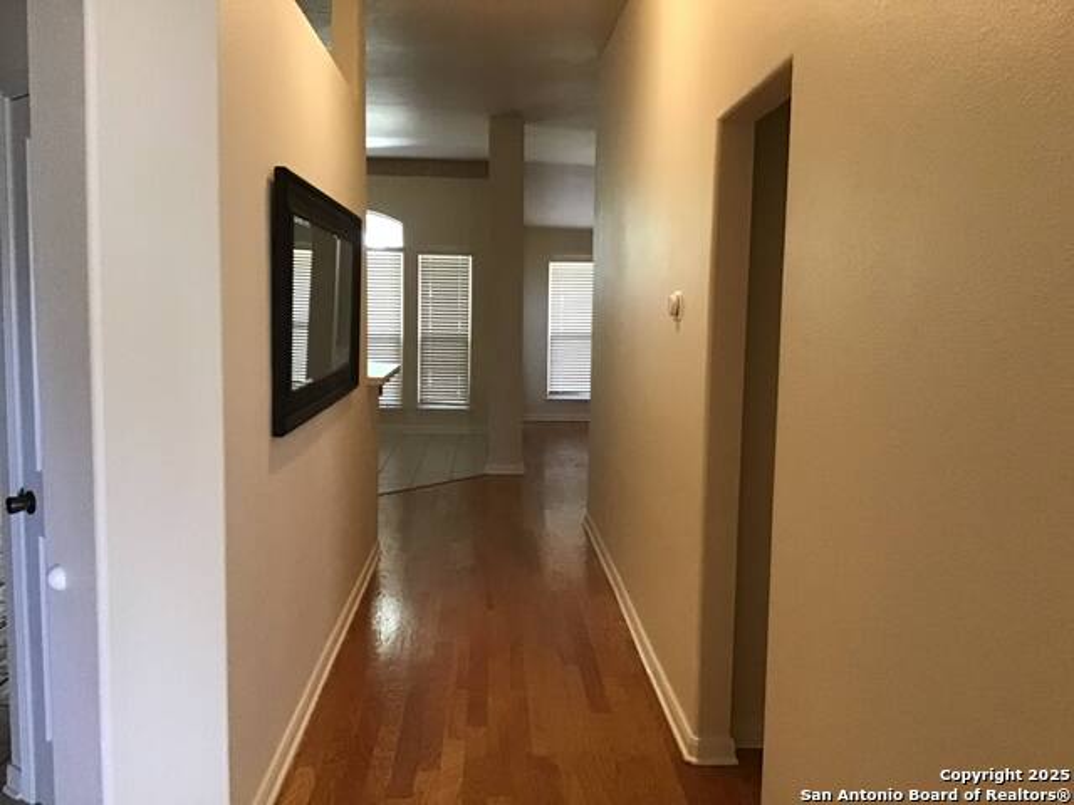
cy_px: 402
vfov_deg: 45.4
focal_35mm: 31
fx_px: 962
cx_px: 537
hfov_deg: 58.4
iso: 250
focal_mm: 3.3
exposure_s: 1/30
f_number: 2.4
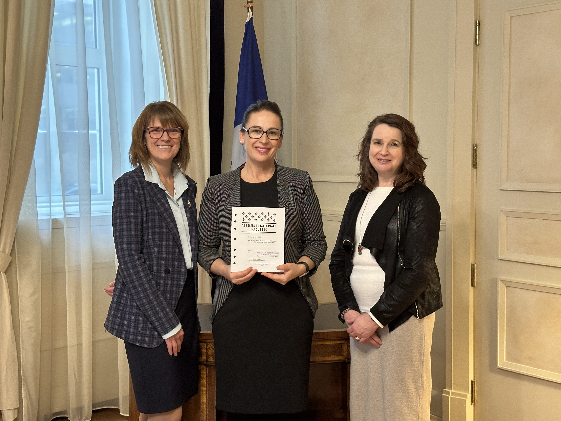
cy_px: 210
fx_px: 778
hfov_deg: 39.7
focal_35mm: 48
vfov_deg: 30.3
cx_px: 280
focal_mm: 6.86
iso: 250
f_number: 1.78
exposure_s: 1/60
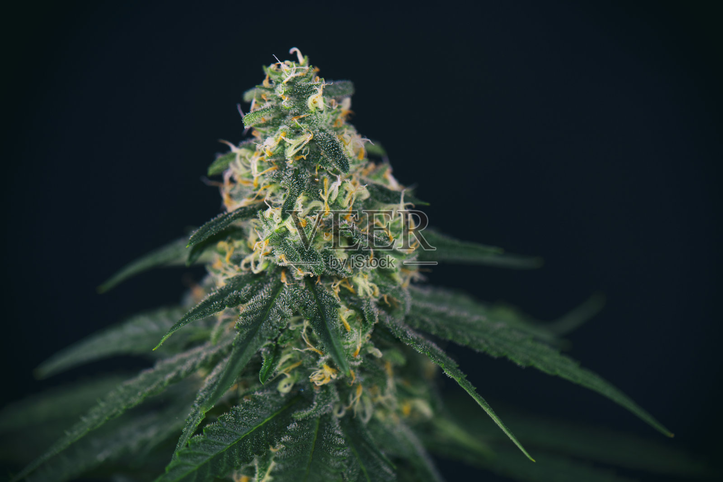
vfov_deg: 16.1
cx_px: 362
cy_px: 241
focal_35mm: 85
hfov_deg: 23.9
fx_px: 1708
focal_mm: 85
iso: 100
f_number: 5.6
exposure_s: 1/125
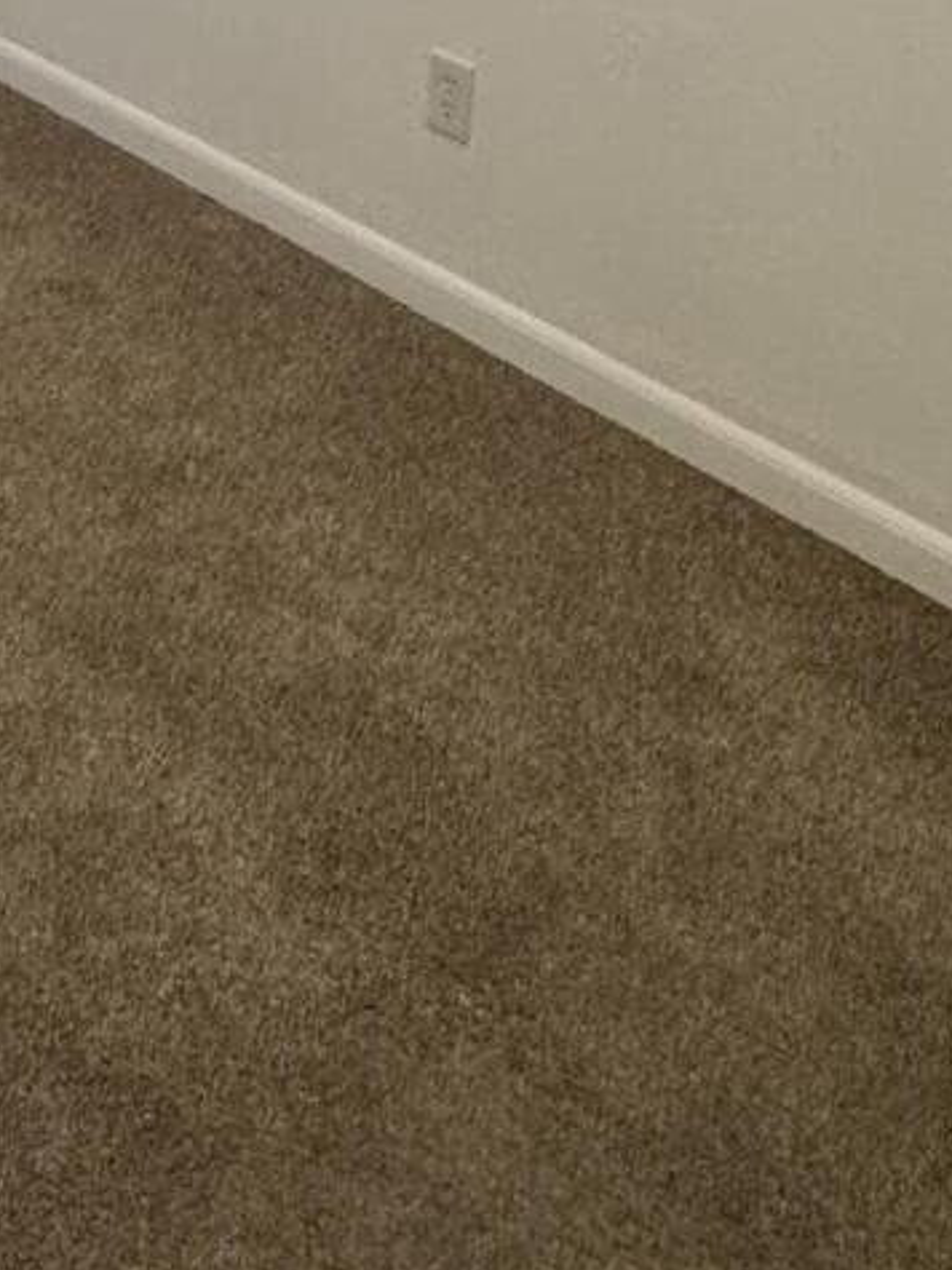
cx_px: -198
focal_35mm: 59
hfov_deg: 22.8
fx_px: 2164
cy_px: -348
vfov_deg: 27.7
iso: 500
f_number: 2.2
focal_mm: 2.22
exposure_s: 1/60
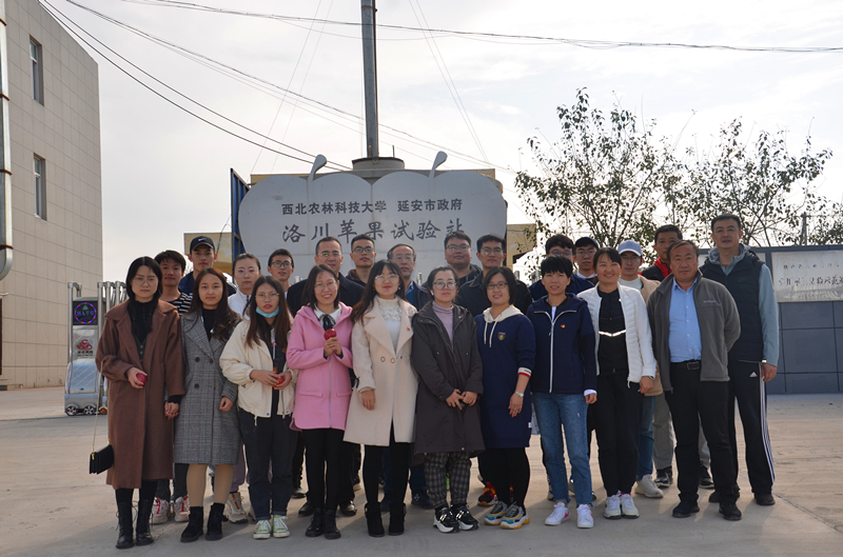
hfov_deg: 41.2
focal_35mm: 48
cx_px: 422
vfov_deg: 27.9
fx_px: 1121
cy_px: 278
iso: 100
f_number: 7.1
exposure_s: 1/250
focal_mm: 32
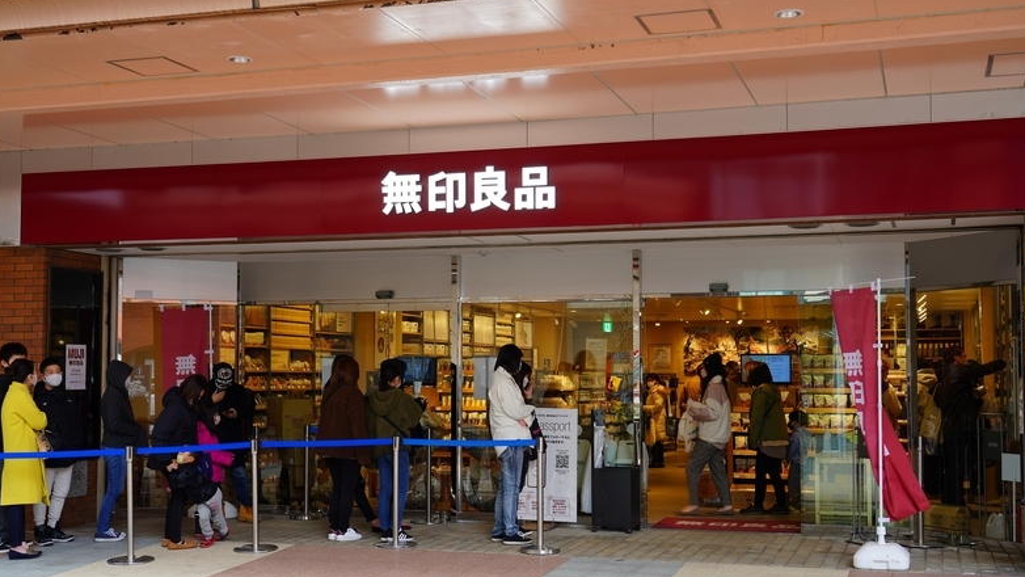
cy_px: 314
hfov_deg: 45.5
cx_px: 515
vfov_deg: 26.5
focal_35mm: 45
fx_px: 1223
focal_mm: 42
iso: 100
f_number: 4.5
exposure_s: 1/60
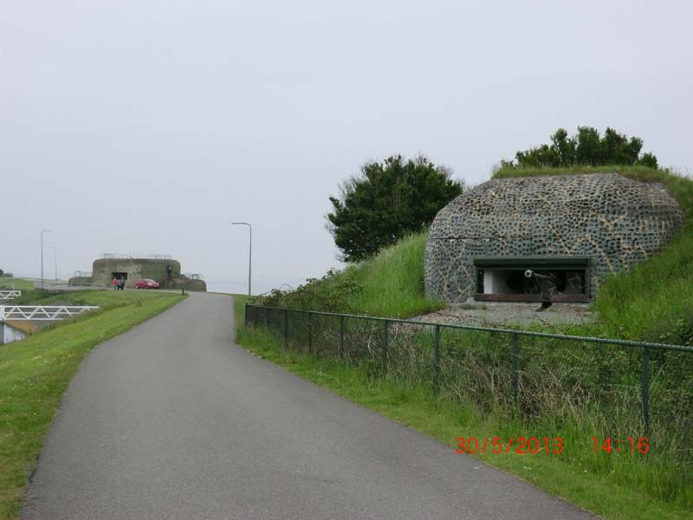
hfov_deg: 34.9
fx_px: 1101
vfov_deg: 26.6
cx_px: 346
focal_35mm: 55
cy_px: 260
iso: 80
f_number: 4.2
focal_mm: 9.8
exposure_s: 1/250
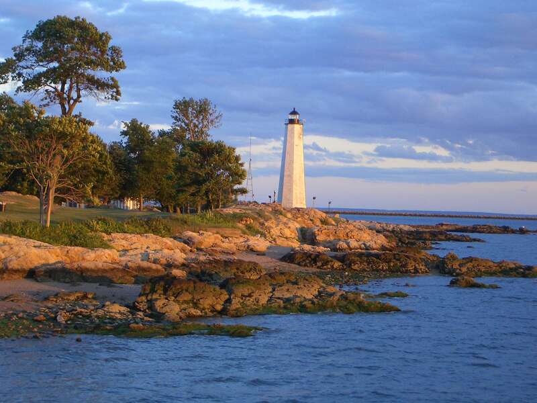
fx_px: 1365
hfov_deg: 22.3
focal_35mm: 88
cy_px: 202
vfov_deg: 16.8
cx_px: 268
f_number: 4.4
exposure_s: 1/80
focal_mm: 14.6
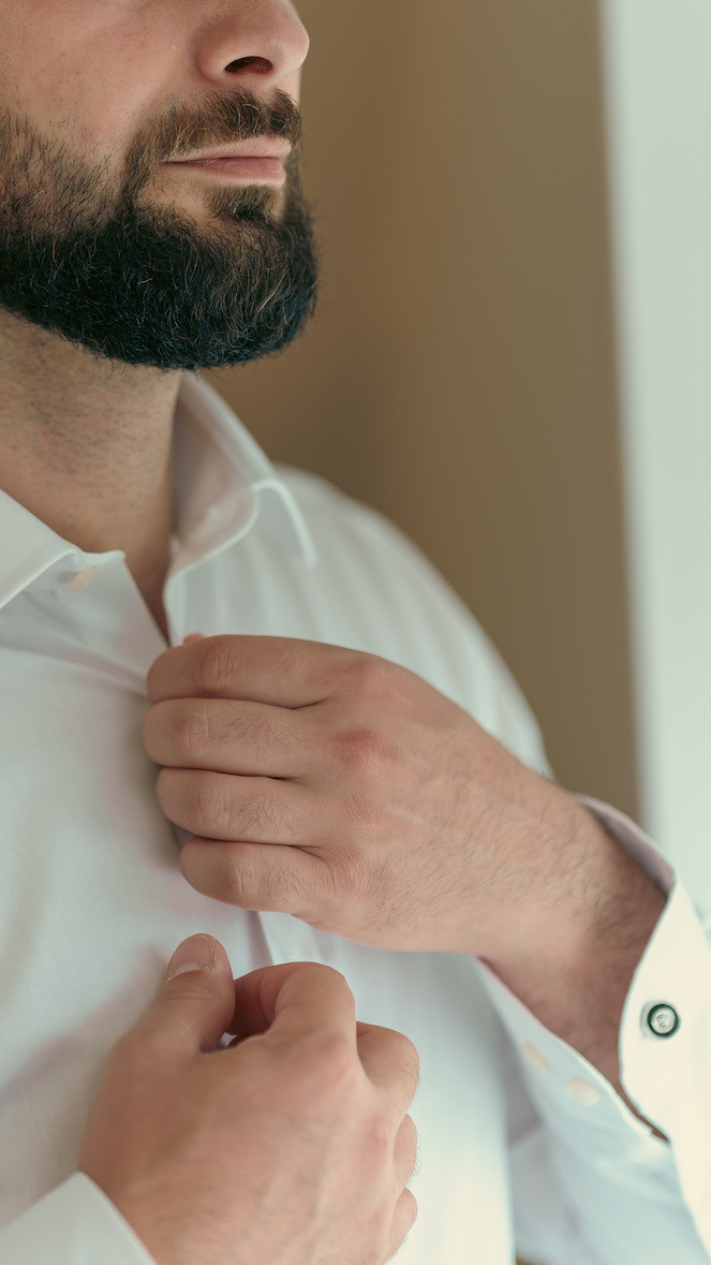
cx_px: 123
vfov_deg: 14.8
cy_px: 505
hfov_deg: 8.3
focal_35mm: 145
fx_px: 4861
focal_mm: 85
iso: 100
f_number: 1.4
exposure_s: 1/250
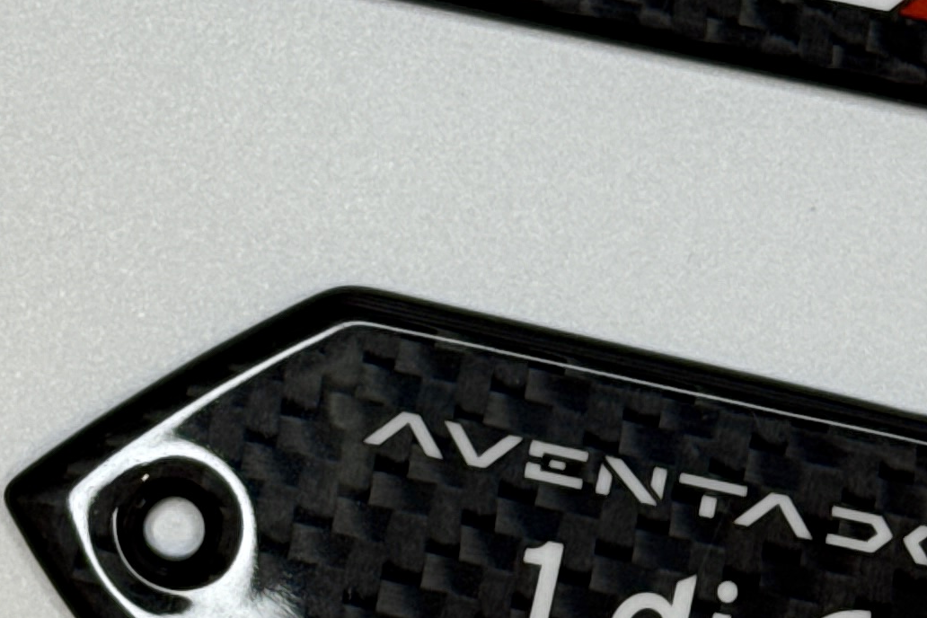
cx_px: 739
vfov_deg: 7.0
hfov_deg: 10.5
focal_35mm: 195
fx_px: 5021
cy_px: -147
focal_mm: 6.76
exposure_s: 1/100
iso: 50
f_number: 1.78
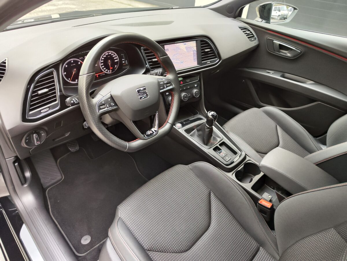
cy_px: 130
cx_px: 174
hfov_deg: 73.9
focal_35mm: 23
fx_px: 231
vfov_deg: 58.9
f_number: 1.69
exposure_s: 1/50
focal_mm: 7.01
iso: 399
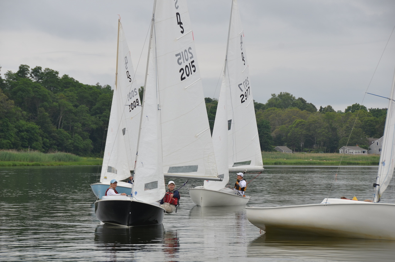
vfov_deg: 8.7
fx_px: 1724
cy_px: 131
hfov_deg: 13.1
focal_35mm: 158
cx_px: 198
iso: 140
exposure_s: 1/250
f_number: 8
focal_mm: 105
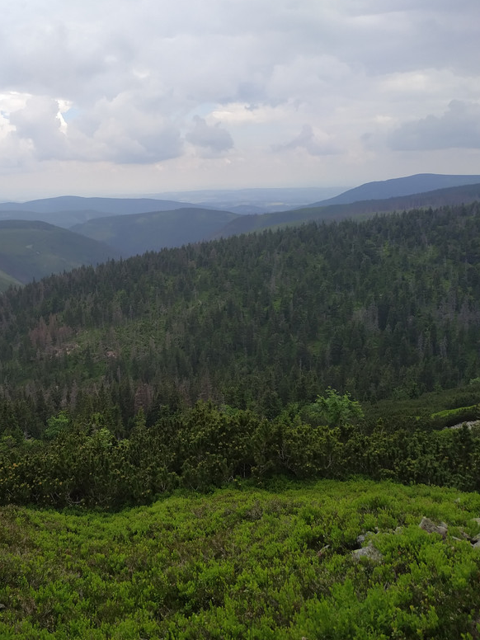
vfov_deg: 55.3
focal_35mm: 33
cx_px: 87
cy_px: 311
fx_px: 610
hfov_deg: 40.9
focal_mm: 3.94
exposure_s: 1/1777
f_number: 1.9
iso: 125
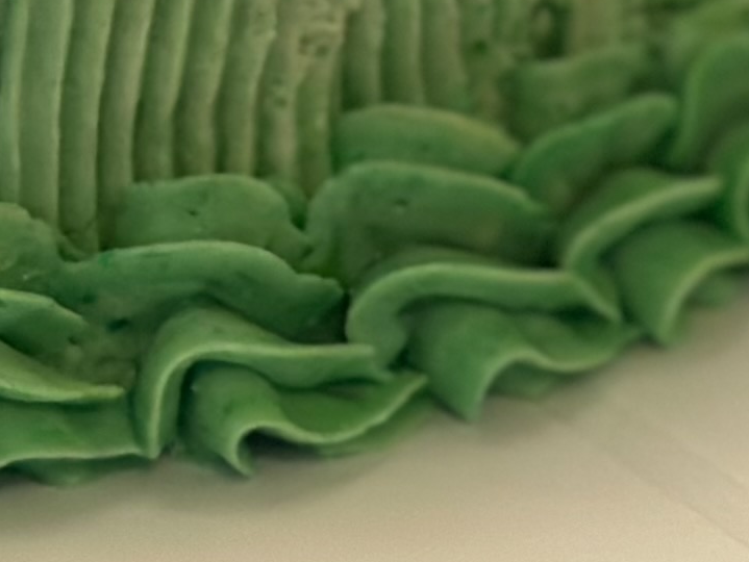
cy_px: -871
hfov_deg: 7.2
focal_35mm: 269
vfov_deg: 5.3
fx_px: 5823
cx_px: -469
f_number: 1.78
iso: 250
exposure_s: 1/60
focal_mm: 6.86
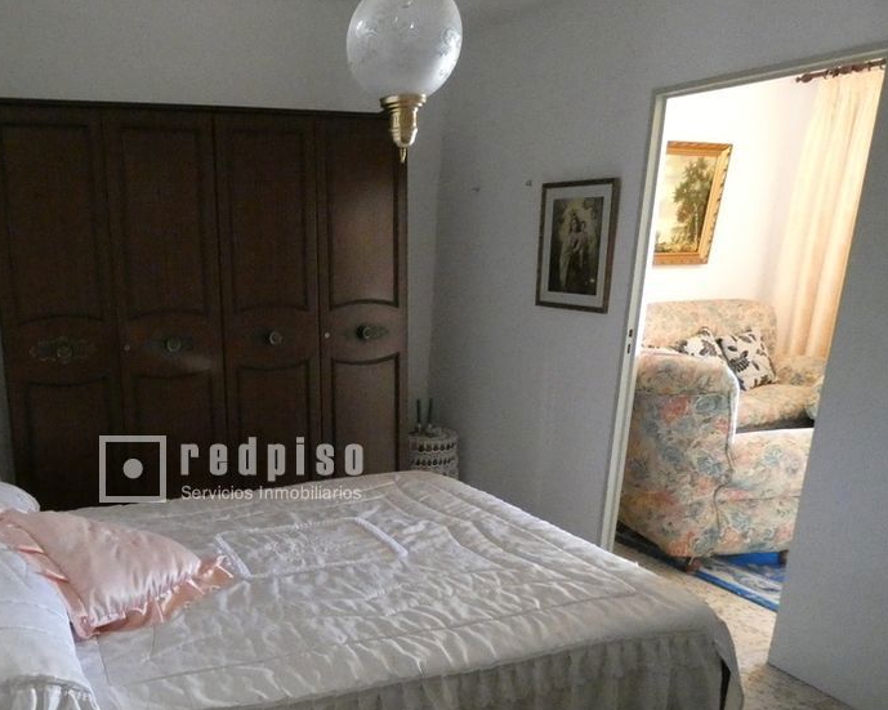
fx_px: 762
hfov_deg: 57.7
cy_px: 470
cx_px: 233
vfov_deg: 49.1
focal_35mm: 29
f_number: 2.8
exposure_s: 1/60
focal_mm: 3.6
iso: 1600
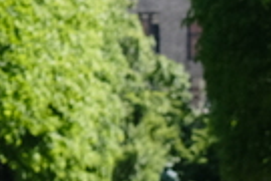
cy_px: -254
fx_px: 8573
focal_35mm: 1139
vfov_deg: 1.2
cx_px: -440
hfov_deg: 1.8
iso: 640
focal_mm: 100
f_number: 8
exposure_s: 1/450
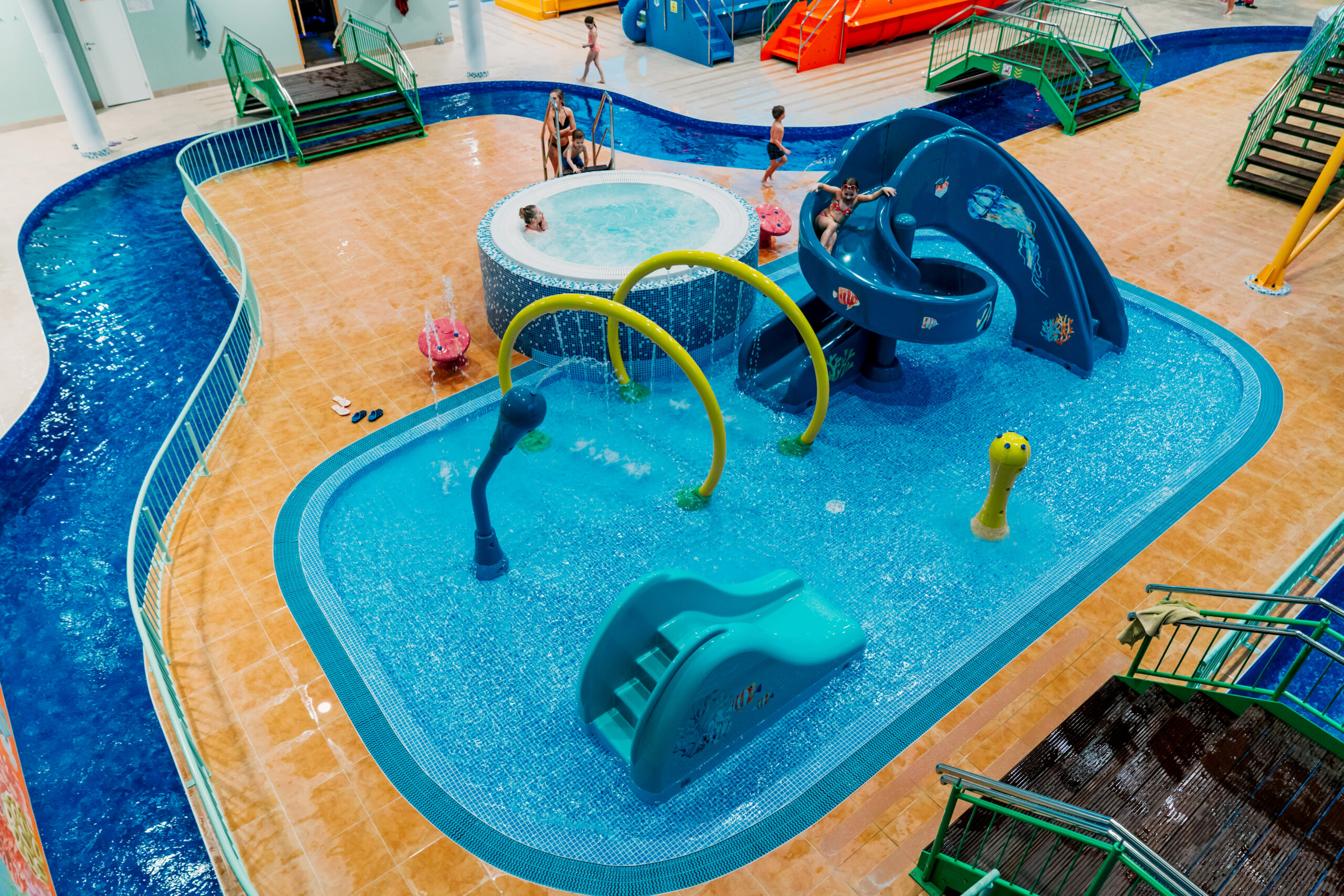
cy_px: 448
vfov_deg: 53.1
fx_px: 896
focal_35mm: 24
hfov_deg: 73.7
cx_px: 672
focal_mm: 24
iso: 1600
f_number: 4
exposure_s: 1/160
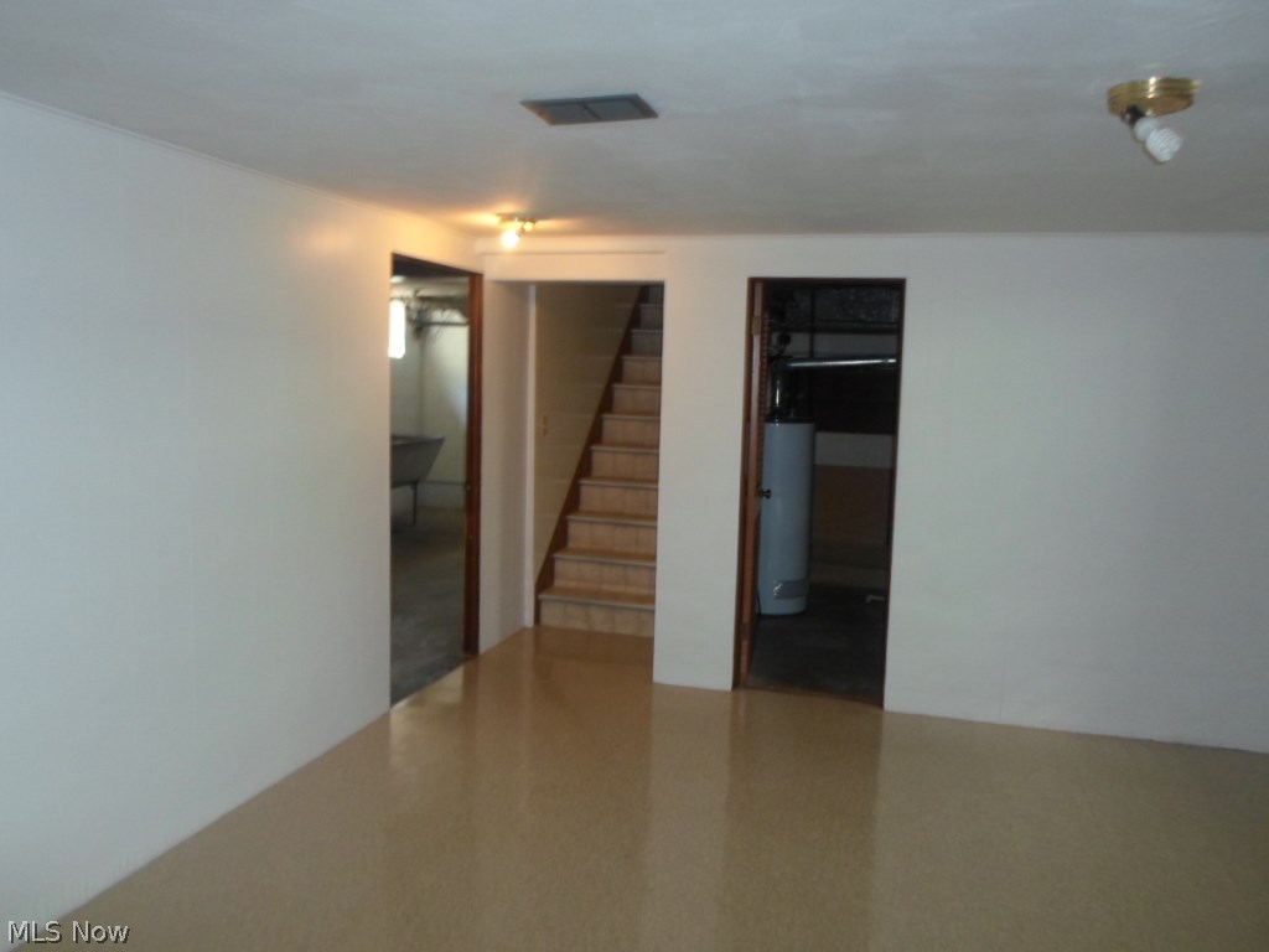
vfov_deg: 54.9
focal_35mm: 25
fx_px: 916
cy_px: 476
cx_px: 634
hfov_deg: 69.4
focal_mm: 4.5
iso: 120
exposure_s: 1/30
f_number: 2.5
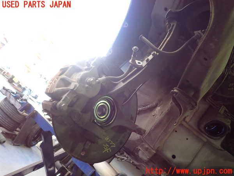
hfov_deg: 60.0
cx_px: 117
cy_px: 88
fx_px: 203
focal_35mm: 30
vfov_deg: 46.8
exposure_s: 1/40
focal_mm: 5.4
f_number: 2.3
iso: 200
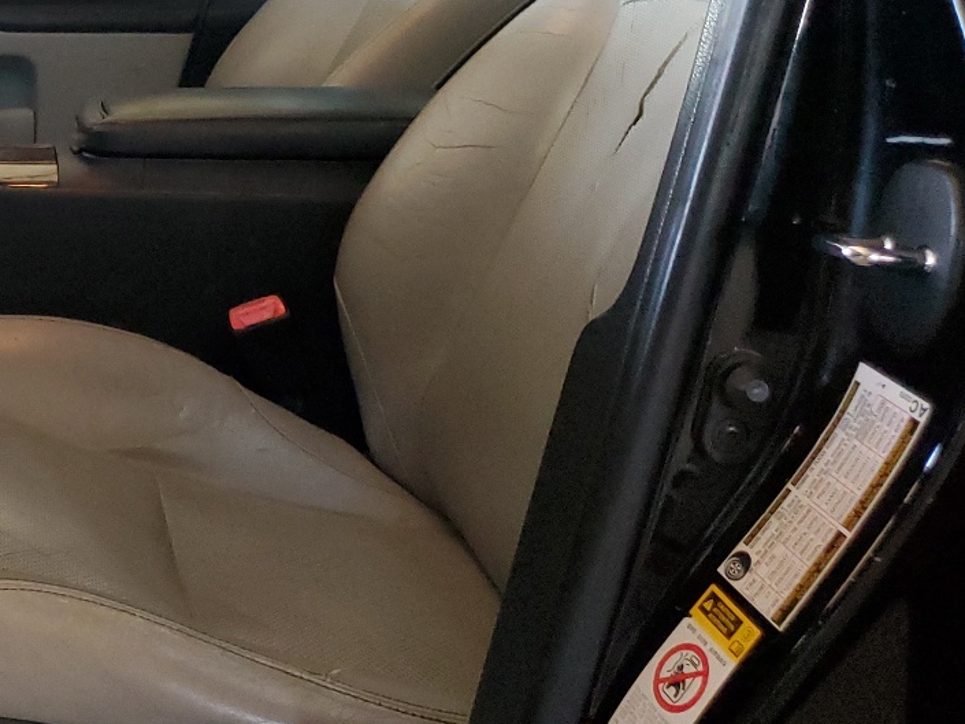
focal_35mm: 59
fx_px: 1645
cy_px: 174
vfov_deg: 24.5
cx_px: -90
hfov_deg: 29.5
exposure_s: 1/60.2
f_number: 1.5
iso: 406
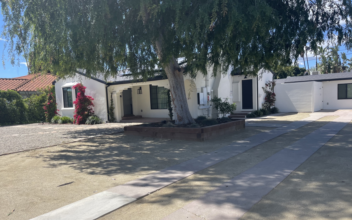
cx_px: 176
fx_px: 259
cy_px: 126
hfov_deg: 68.4
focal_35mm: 27
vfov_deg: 45.9
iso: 32
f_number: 1.6
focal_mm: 5.1
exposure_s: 1/2545
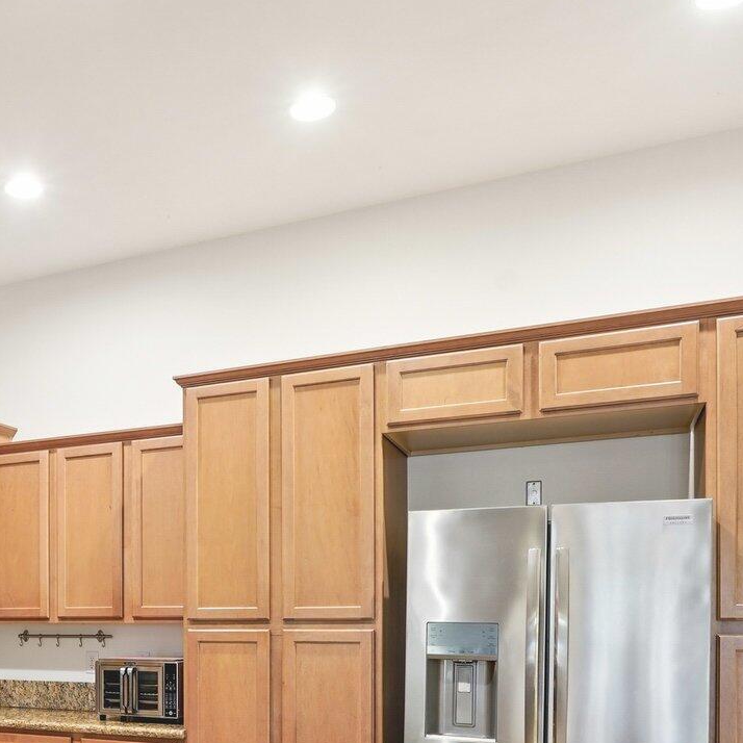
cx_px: 47
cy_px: 619
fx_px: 947
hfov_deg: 39.1
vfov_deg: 40.6
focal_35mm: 39
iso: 400
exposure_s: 1/3.33
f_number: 8
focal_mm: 16
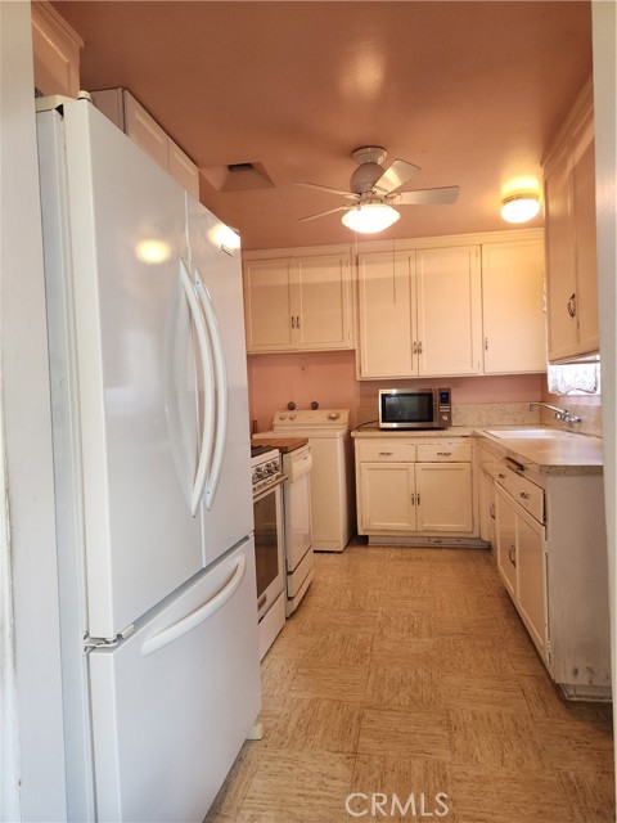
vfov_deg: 73.9
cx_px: 308
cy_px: 412
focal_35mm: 23
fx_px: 547
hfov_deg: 58.9
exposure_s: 1/60
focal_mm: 5.4
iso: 100
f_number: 1.8
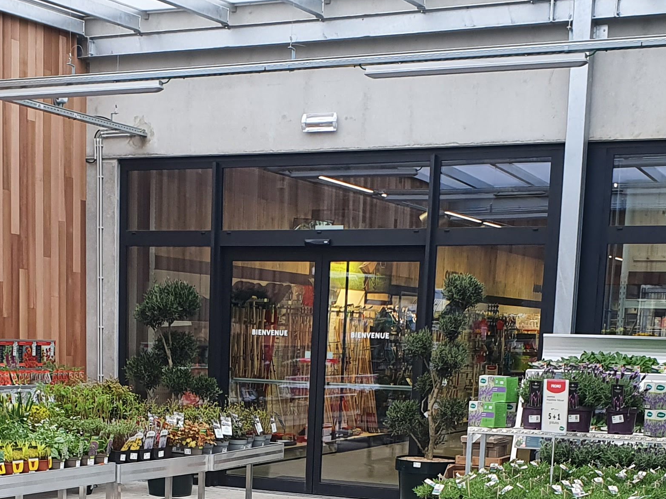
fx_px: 1289
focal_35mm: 67
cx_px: 235
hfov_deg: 28.8
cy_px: 564
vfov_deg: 20.8
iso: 64
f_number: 2.4
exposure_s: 1/100
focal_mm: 4.32
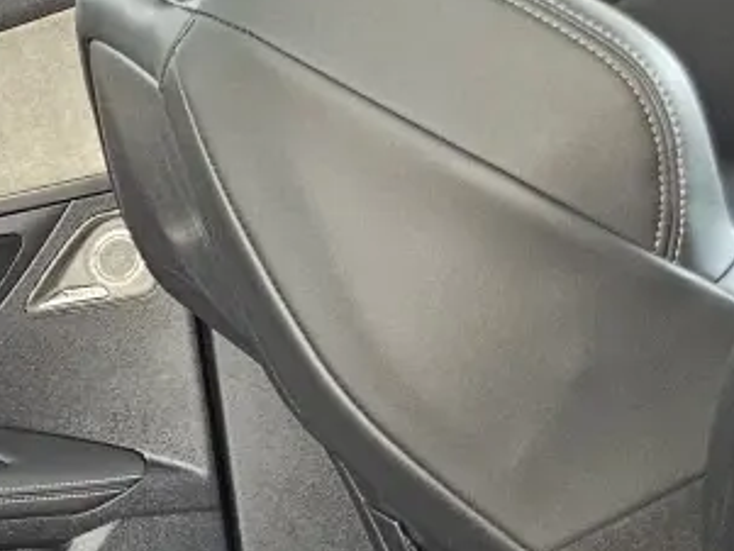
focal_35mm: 110
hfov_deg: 14.8
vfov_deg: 11.9
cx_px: -724
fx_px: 2333
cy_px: 1143
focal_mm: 6.3
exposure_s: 1/100
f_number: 1.7
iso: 640
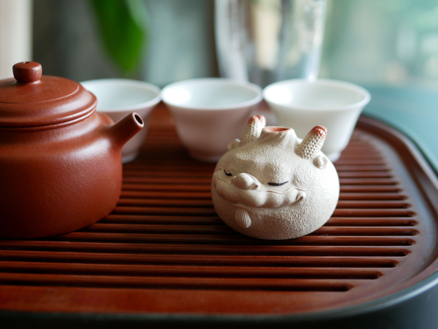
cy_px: 164
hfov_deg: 38.2
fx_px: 633
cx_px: 219
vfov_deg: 29.1
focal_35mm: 50
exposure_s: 1/250
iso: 200
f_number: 2.2
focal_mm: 25
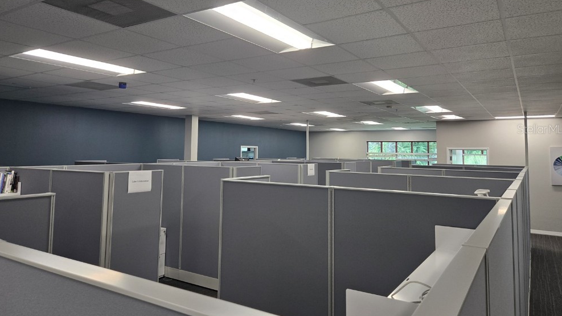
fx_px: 387
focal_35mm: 26
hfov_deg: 71.9
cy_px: 129
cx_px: 280
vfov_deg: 44.2
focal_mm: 5.4
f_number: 1.8
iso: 100
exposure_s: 1/120
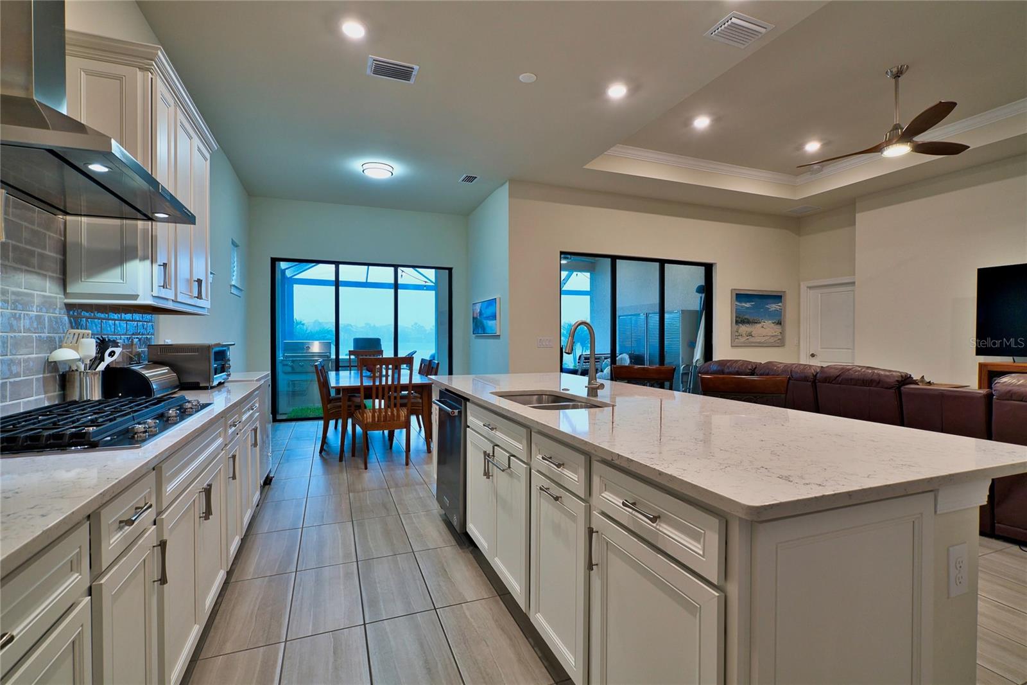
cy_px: 342
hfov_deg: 96.7
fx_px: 456
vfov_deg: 73.7
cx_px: 514
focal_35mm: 16
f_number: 8
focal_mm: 16
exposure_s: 1/25
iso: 800
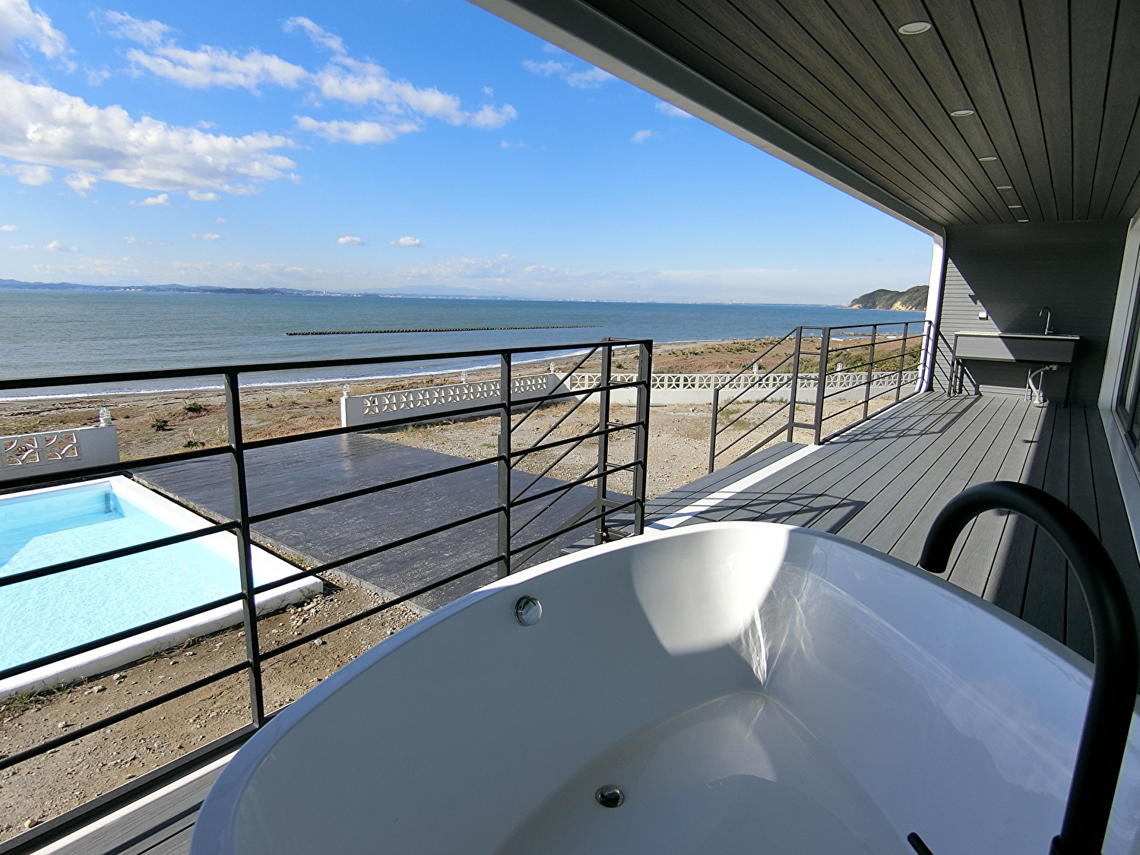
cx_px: 570
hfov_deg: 84.7
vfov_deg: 68.7
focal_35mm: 19
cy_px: 428
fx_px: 626
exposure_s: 1/250
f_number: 6.9
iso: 80
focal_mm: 4.06
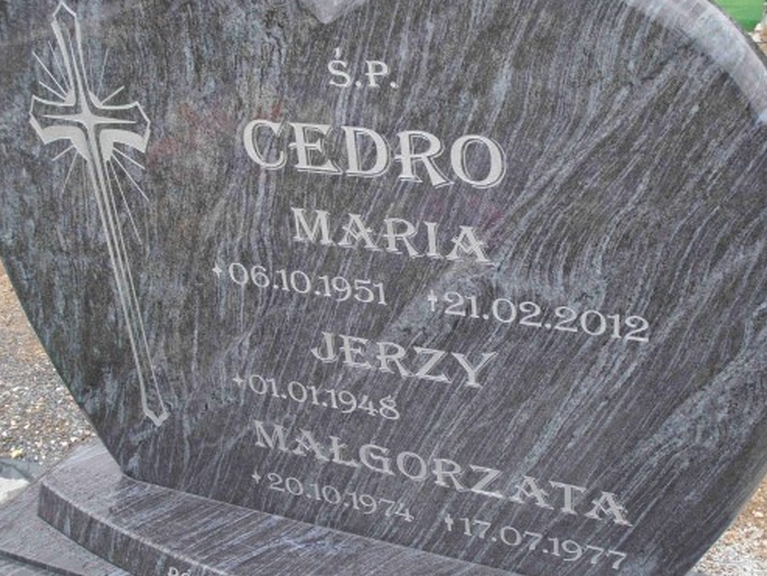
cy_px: 313
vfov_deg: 30.3
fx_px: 1064
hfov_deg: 39.6
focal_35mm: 48
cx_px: 437
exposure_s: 1/160
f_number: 3.9
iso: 80
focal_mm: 6.61
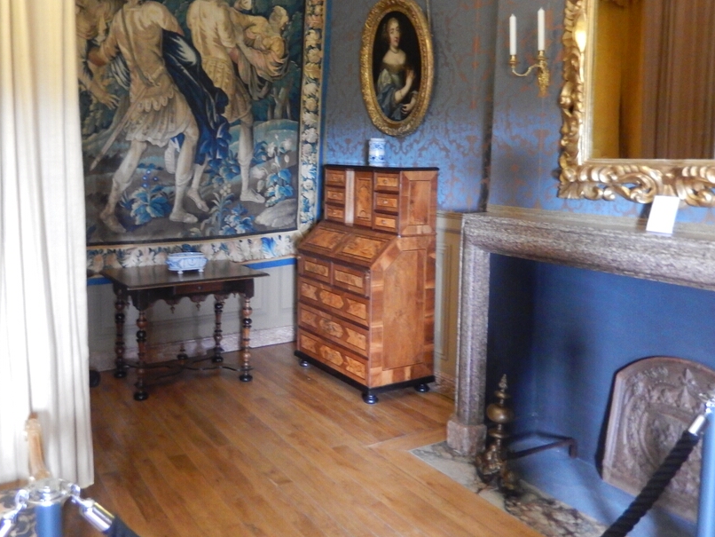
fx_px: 641
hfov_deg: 58.0
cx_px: 297
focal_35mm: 31
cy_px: 217
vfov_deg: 45.2
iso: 800
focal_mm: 4.5
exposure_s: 1/5
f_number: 3.4
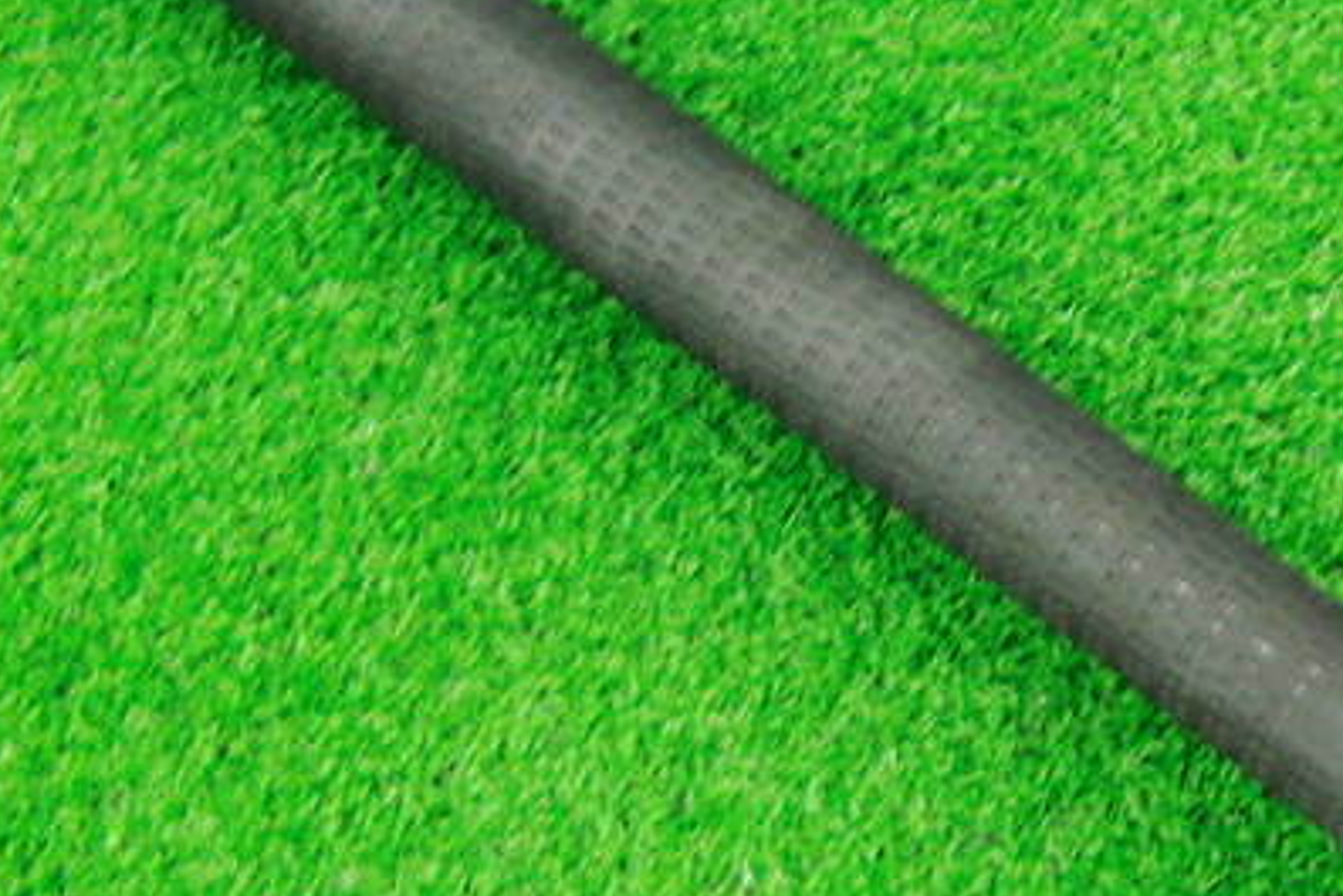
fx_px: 2314
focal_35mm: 62
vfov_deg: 21.9
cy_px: 473
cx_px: 1018
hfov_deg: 31.7
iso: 400
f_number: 3.6
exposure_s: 1/15
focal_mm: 6.42
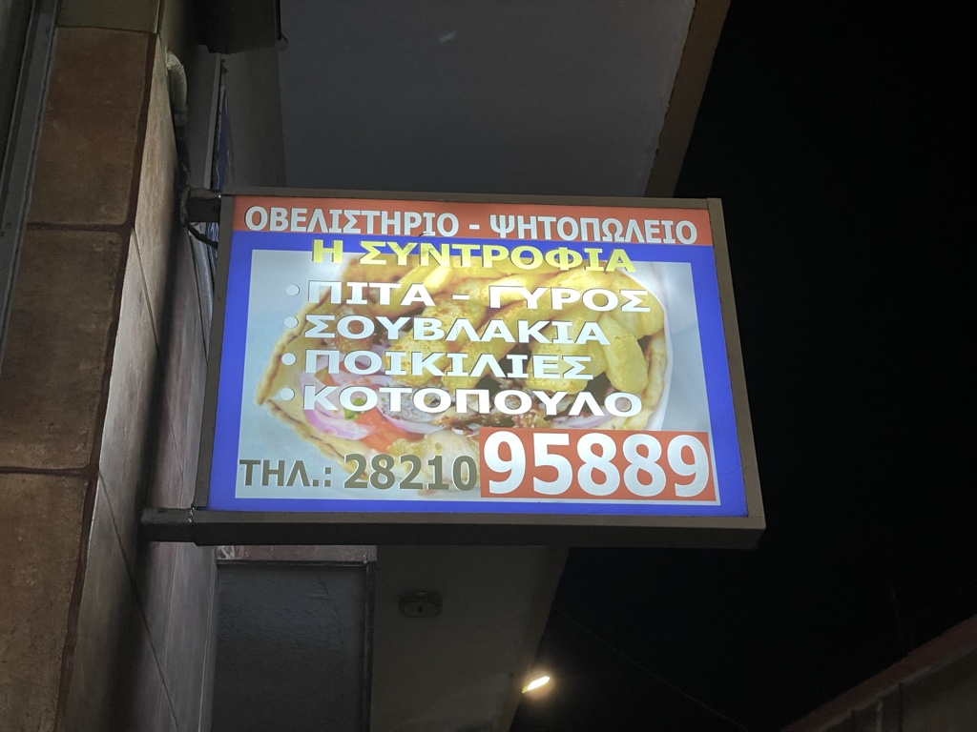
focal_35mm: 52
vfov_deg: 28.0
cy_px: 366
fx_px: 1468
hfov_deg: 36.8
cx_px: 488
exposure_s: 1/50
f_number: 2
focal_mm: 6
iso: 160
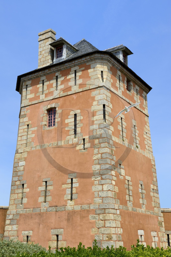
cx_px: 86
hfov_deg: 26.9
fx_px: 357
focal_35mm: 50
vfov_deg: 39.6
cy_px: 128
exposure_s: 1/250
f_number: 13
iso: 200
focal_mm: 50
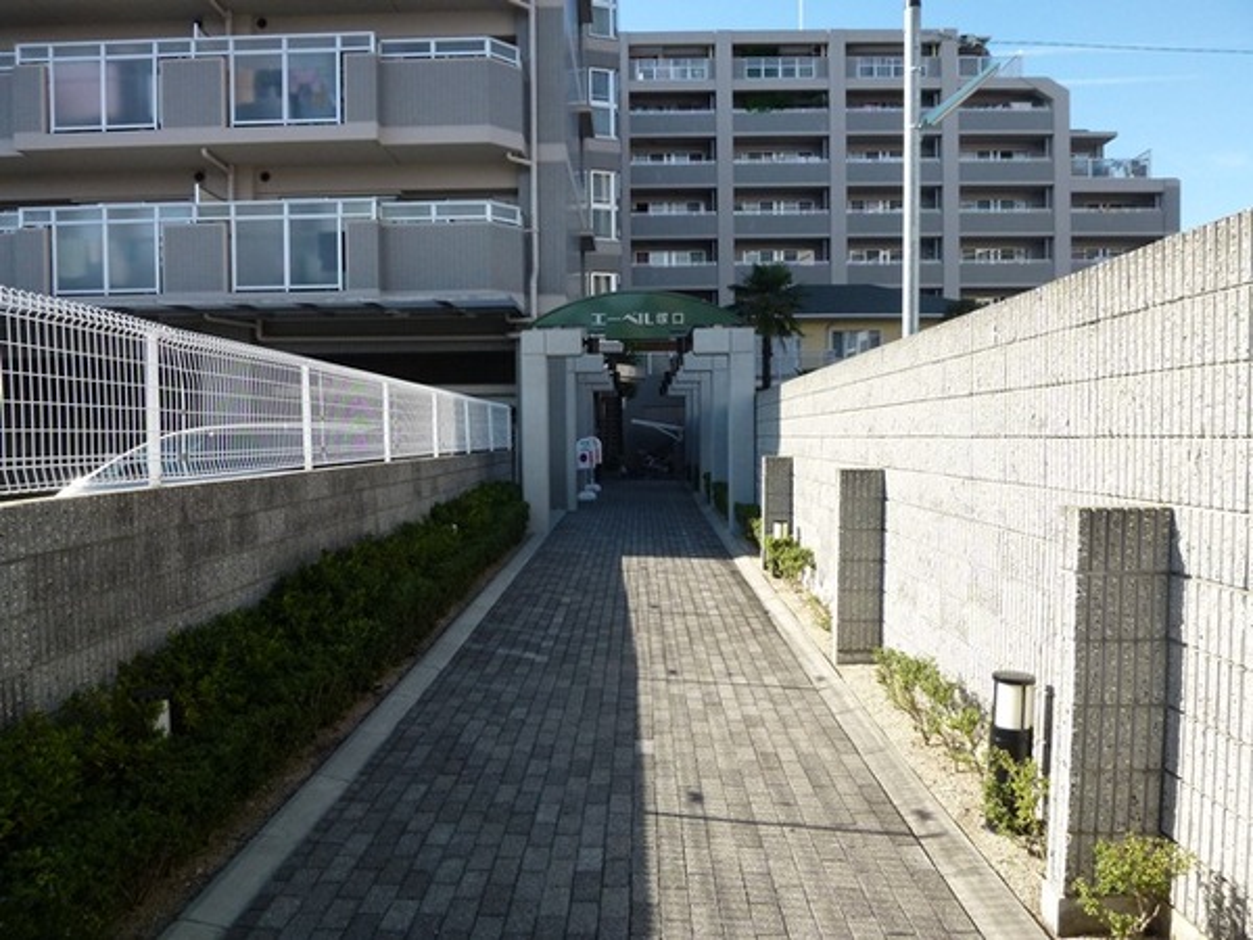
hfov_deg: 71.6
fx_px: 869
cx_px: 626
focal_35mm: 24
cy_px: 470
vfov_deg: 56.8
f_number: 4
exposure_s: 1/400
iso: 100
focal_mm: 4.3
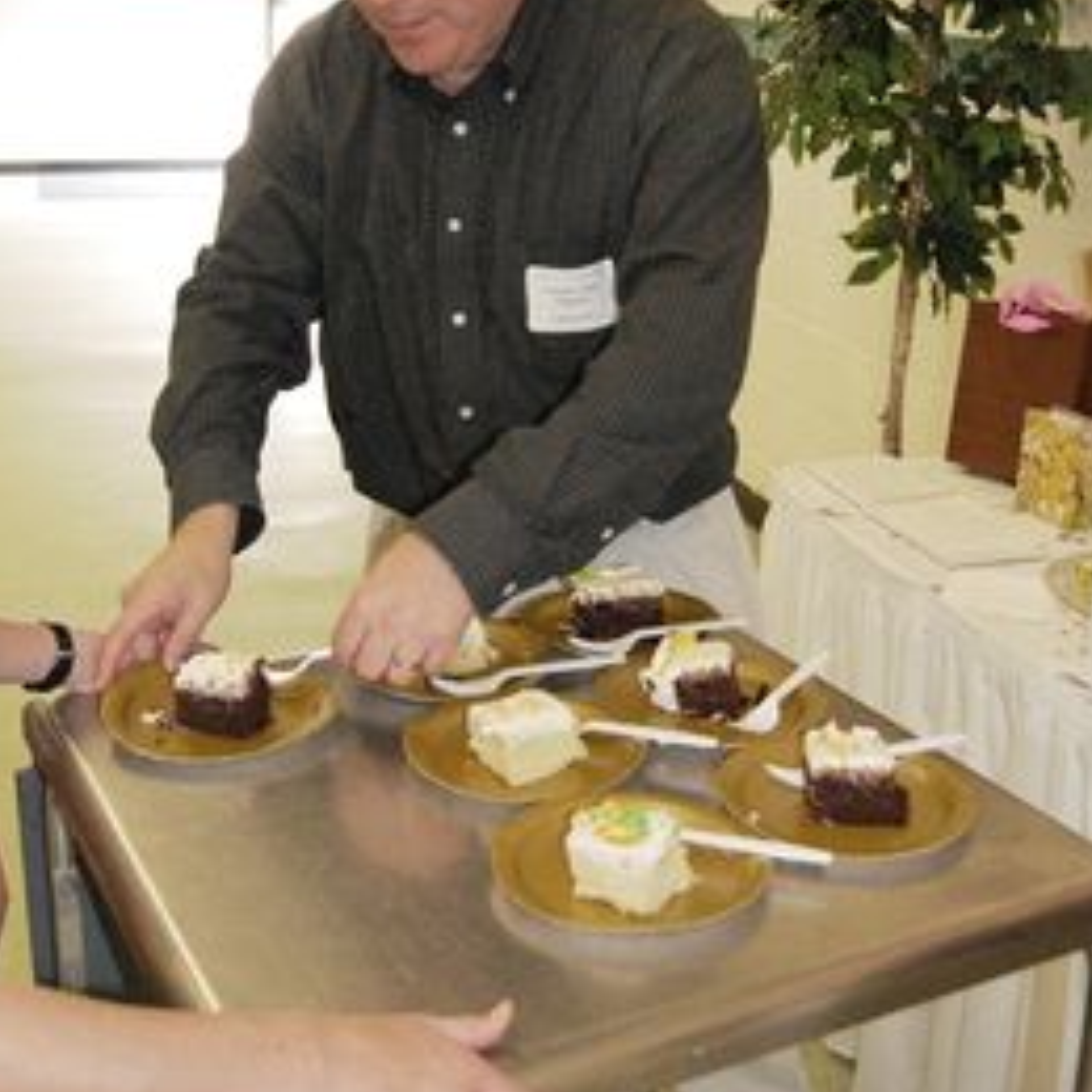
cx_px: 546
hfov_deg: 36.1
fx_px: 1677
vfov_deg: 35.8
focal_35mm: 47
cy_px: 399
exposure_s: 1/60
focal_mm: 24
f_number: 5
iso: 1600
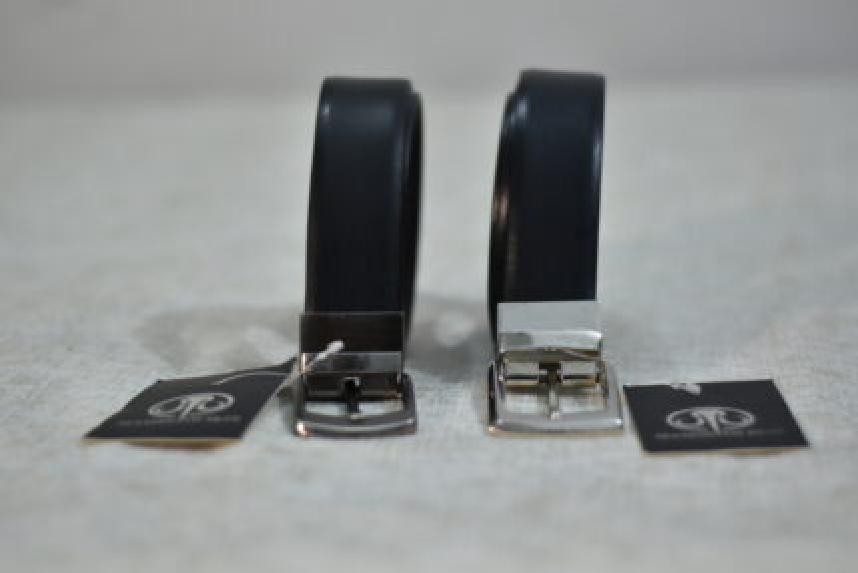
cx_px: 429
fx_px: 1788
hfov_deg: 27.0
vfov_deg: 18.2
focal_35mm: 75
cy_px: 286
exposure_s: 1/80
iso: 320
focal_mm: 50
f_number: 1.8
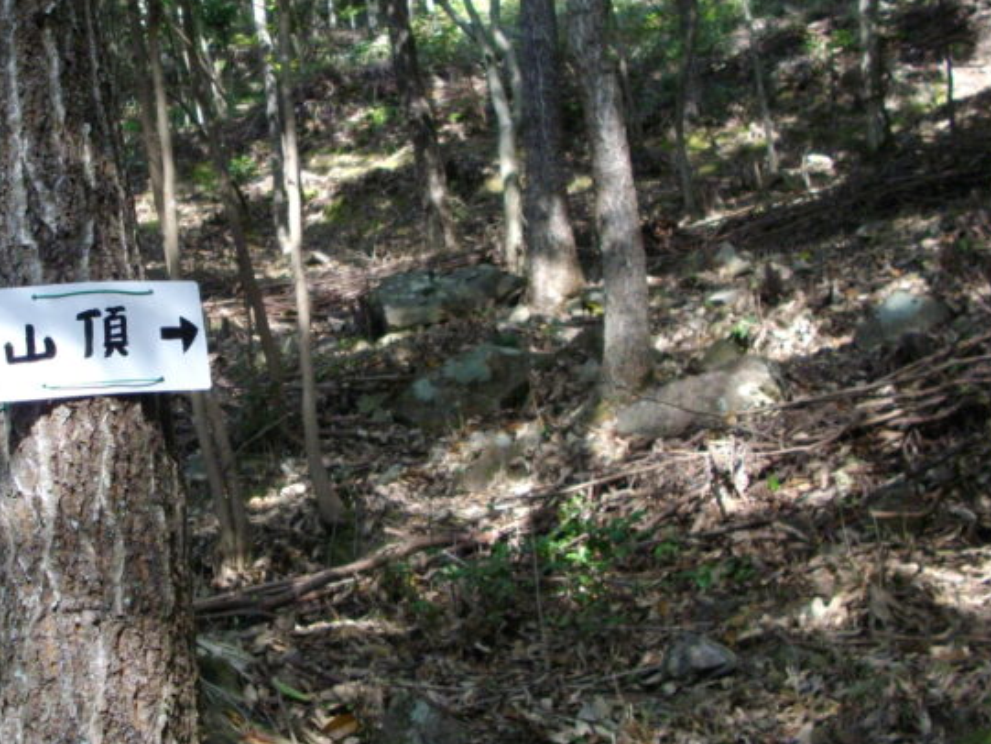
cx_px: 163
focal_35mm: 70
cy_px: 381
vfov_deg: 21.0
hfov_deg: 27.1
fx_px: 2004
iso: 120
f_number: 2.8
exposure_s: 1/125
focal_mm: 6.2
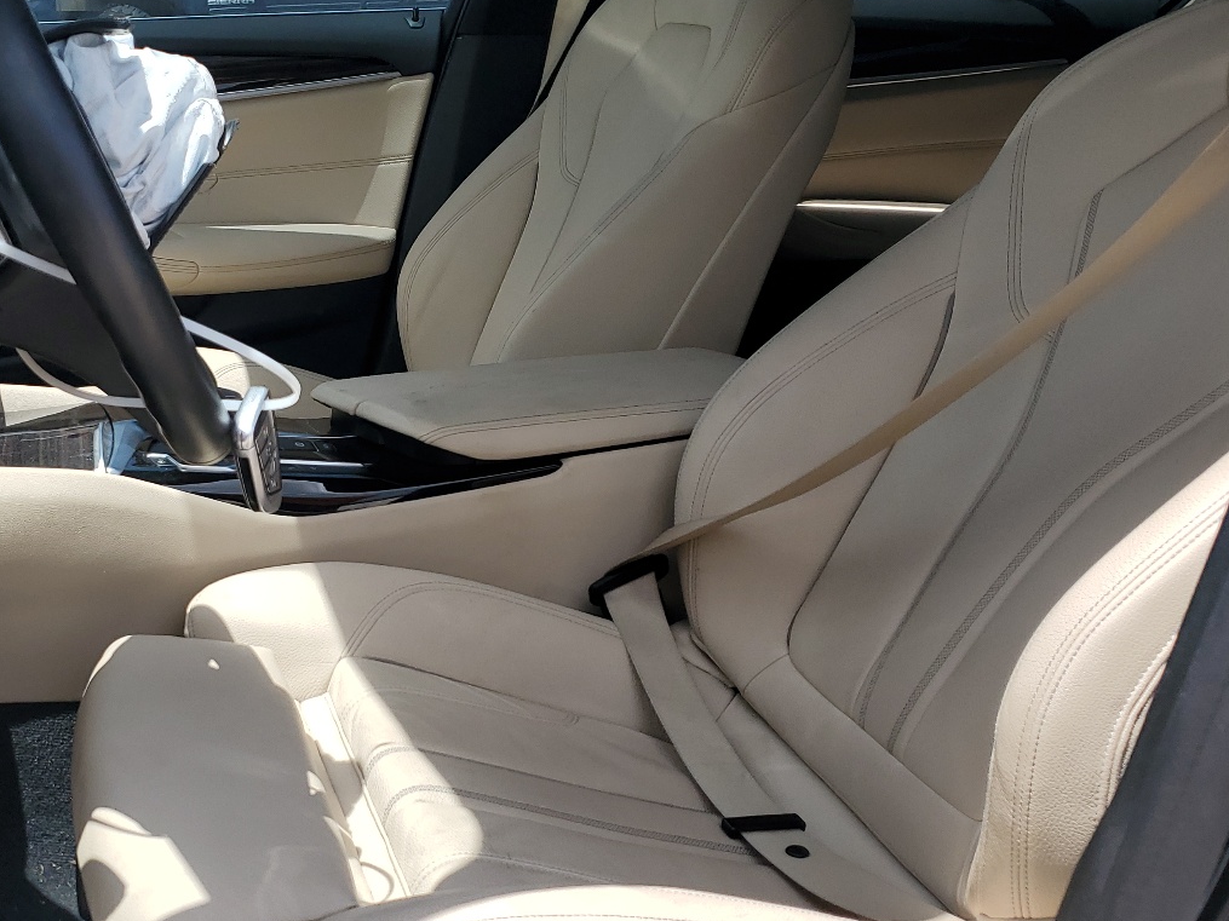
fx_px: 1455
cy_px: 517
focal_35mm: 41
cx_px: 378
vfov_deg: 35.1
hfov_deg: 44.9
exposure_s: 1/2500
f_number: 1.5
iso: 50
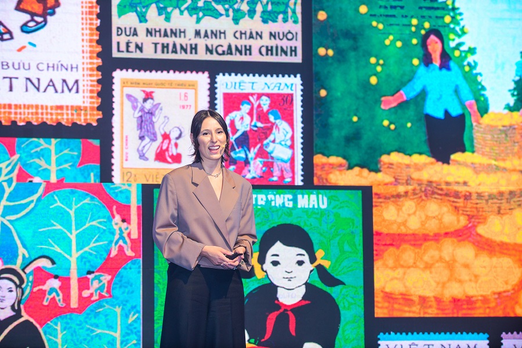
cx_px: 261
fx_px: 1812
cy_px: 174
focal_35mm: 125
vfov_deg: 11.0
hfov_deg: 16.4
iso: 1000
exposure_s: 1/250
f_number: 3.5
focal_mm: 125
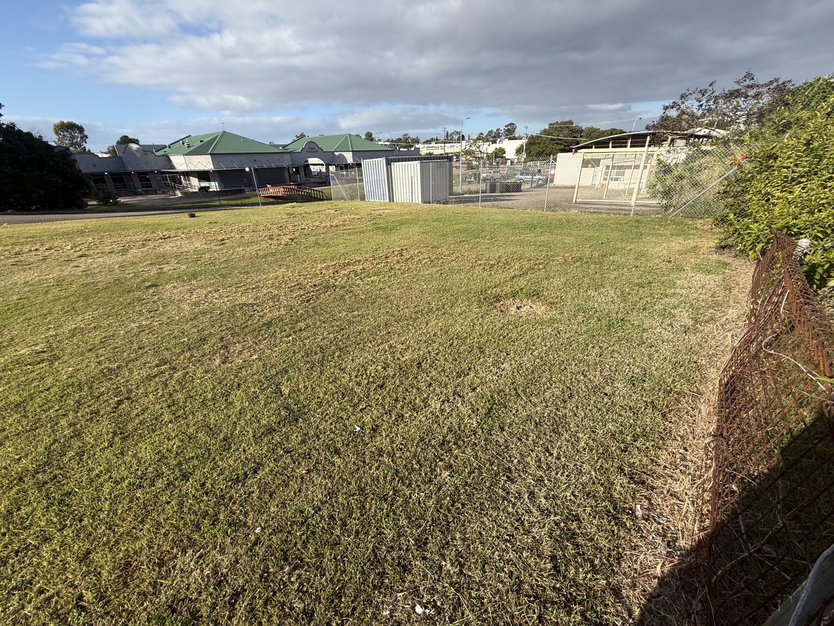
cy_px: 313
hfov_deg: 102.1
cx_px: 417
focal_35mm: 14
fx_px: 337
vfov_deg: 85.7
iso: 50
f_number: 2.2
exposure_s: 1/1211
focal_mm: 2.22
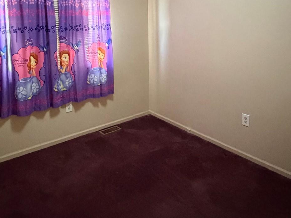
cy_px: 44
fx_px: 261
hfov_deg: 58.3
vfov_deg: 43.3
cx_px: 135
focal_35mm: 31
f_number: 2.2
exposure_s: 1/40
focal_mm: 2.22
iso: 1000
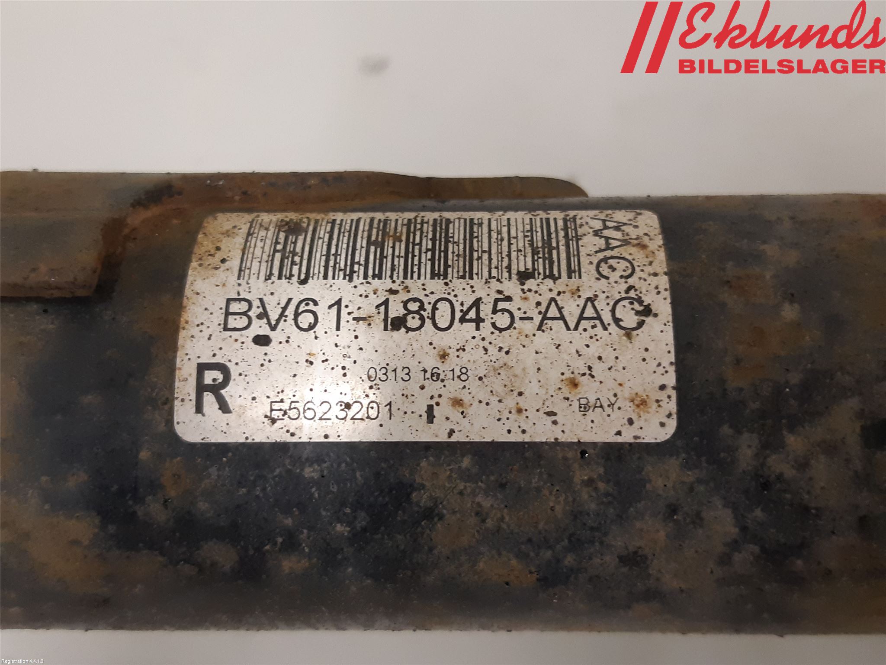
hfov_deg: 67.3
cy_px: 332
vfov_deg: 53.1
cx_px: 443
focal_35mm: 26
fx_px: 665
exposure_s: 1/50
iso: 200
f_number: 1.7
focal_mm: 3.93
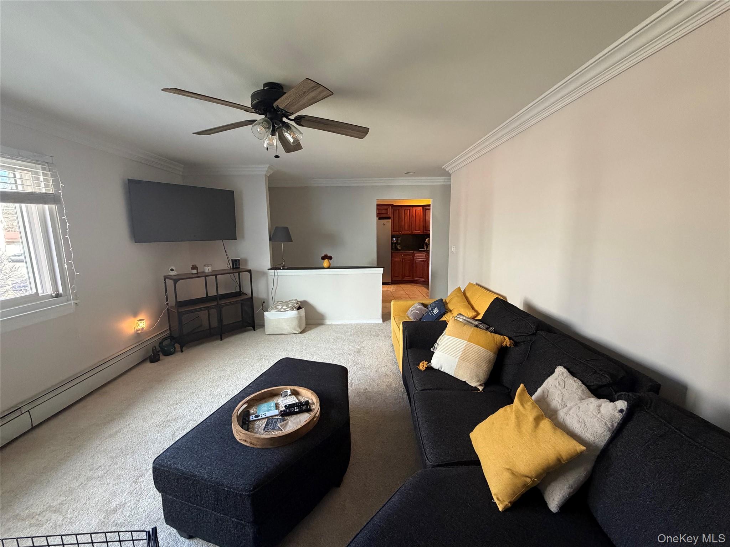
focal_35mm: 14
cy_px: 274
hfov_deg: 102.1
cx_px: 365
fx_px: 295
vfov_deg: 85.7
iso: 500
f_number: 2.2
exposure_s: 1/60
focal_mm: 2.22
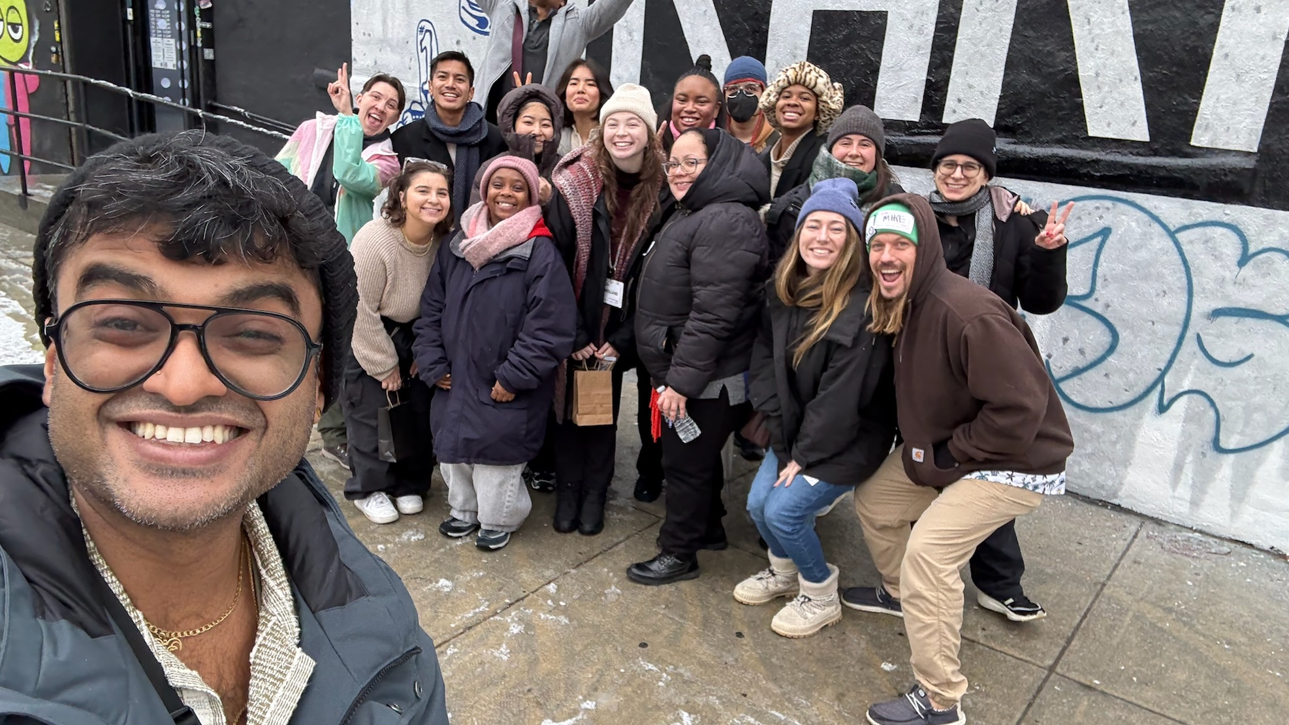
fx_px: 889
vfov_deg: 44.4
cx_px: 637
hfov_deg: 71.9
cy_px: 364
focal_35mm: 26
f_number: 1.9
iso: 64
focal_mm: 2.69
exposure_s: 1/121
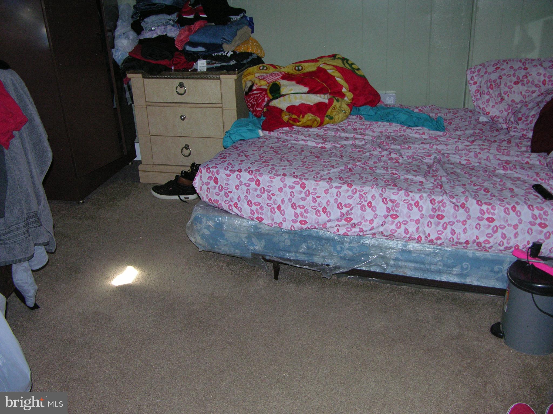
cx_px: 276
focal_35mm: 35
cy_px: 207
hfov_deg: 52.6
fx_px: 559
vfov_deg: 40.7
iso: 200
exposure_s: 1/60.1
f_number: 2.8
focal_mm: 8.9
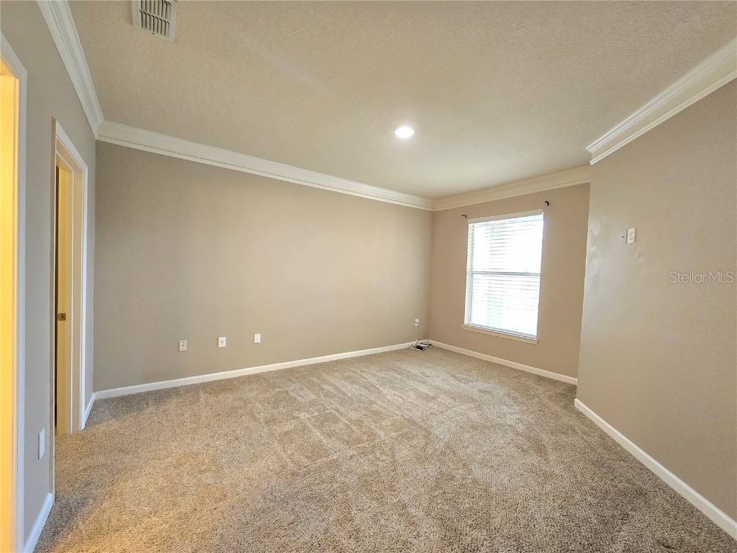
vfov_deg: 89.9
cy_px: 276
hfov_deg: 106.2
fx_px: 277
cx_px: 368
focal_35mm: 13
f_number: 2.2
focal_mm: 2.2
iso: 640
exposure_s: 1/60
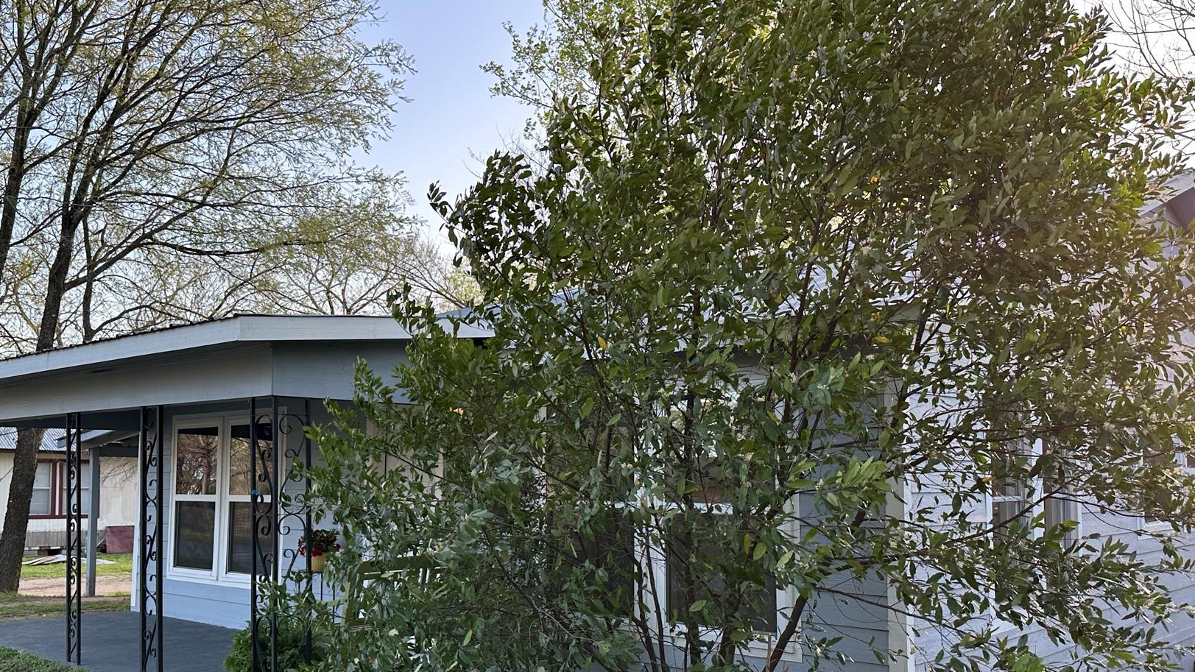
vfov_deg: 35.4
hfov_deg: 59.4
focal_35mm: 33
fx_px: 1046
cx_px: 539
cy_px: 431
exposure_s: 1/458
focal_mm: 6.86
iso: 80
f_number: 1.78
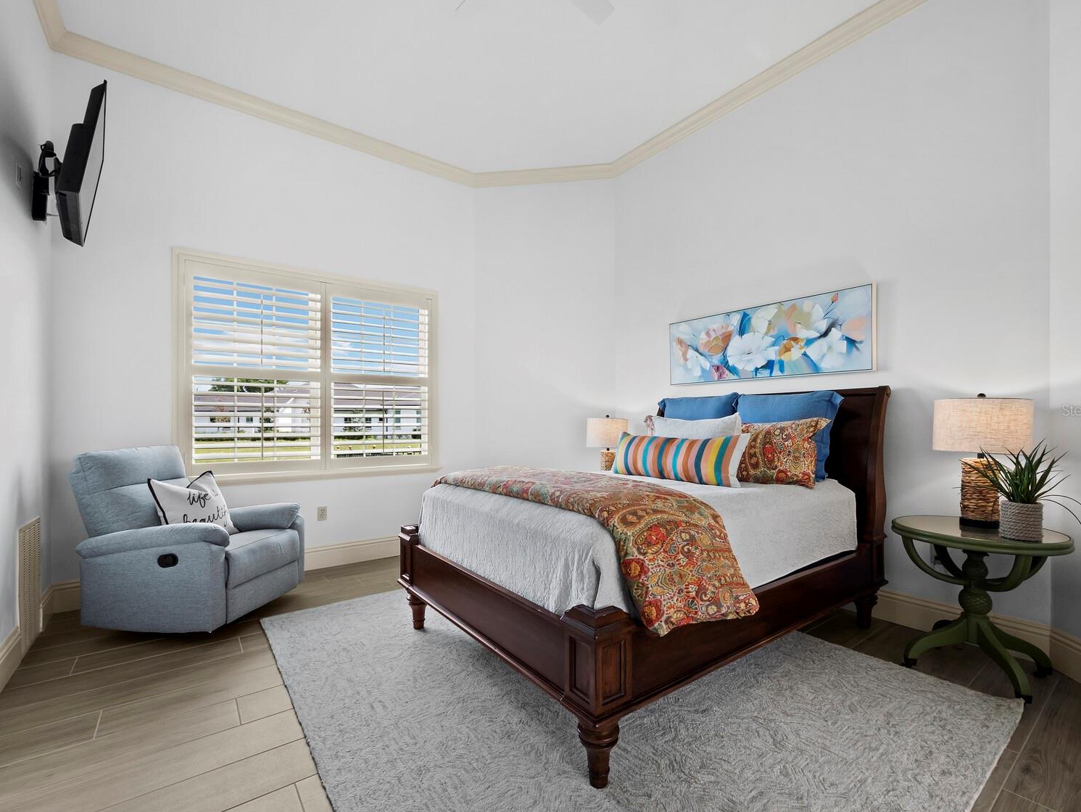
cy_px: 410
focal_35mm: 15
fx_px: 469
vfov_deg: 81.8
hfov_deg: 98.1
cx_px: 551
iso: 320
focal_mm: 7
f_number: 11
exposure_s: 1/4
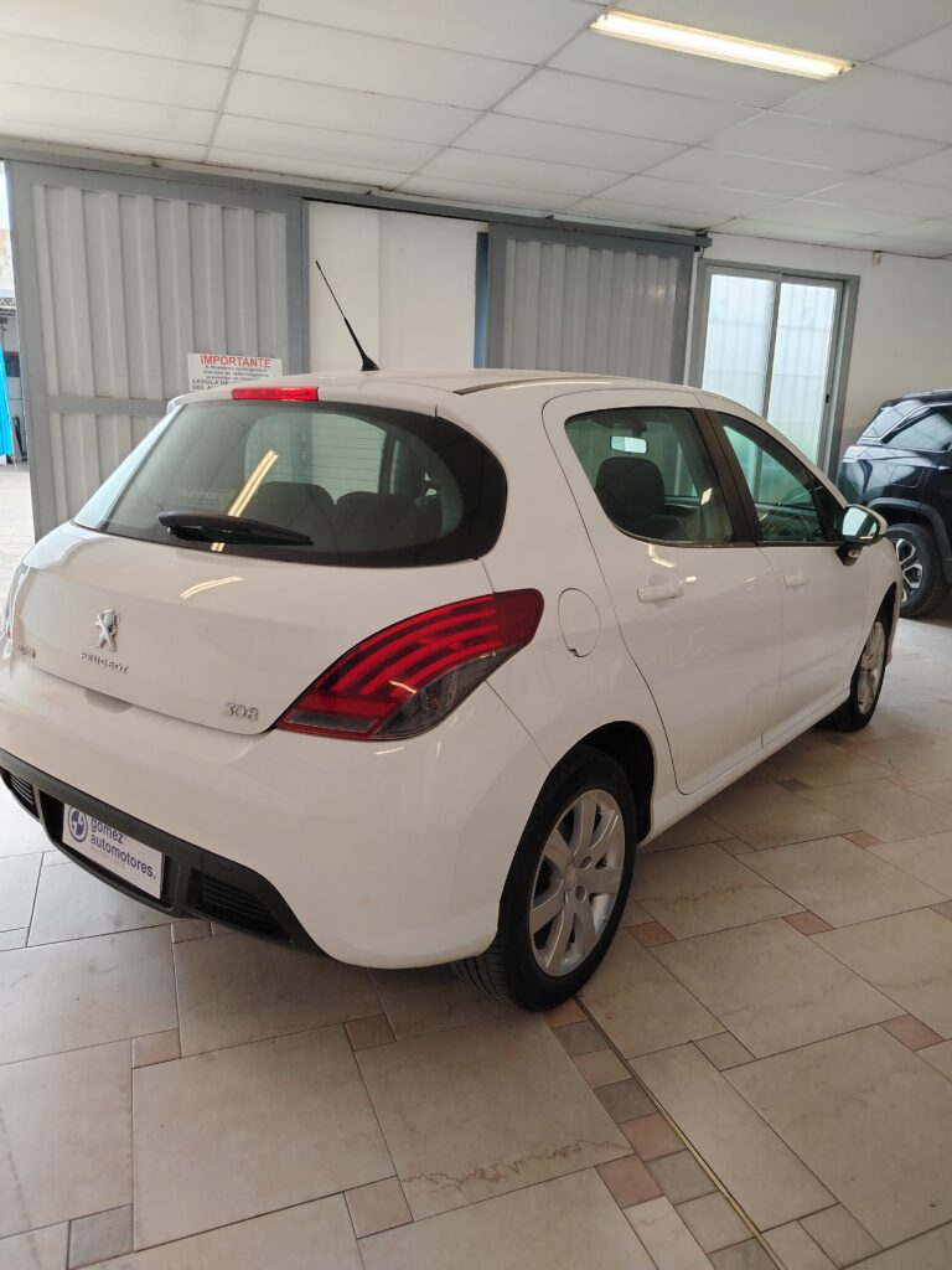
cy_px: 635
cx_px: 476
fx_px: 880
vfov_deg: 71.6
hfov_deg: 56.8
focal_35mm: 24
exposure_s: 1/50
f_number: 1.75
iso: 331
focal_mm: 5.25
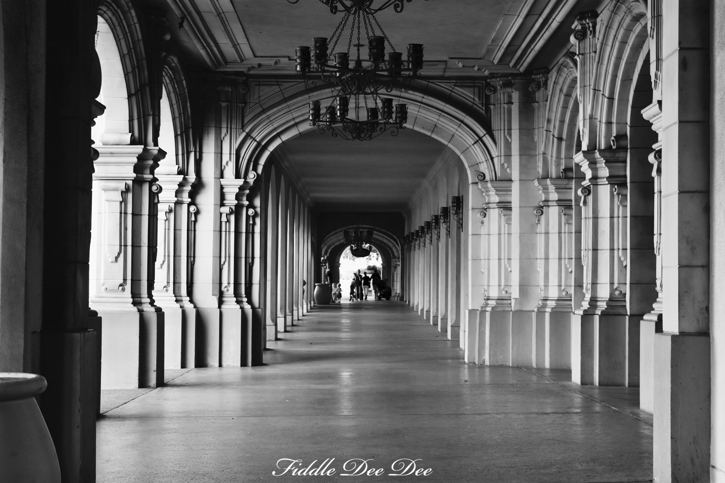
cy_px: 242
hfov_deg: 28.1
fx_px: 1450
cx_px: 362
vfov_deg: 18.9
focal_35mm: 72
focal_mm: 48
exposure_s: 1/100
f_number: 5.3
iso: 800
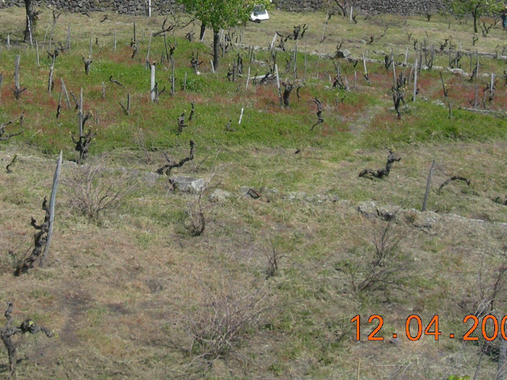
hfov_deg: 25.3
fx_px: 1128
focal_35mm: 77
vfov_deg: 18.7
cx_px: 200
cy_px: 23
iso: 50
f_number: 4.8
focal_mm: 7.8
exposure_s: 1/470
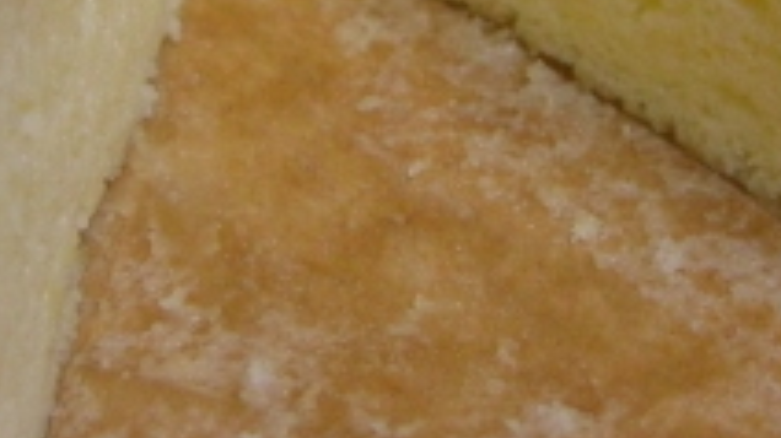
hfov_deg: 17.2
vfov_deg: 9.5
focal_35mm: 125
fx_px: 2587
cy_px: -107
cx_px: 357
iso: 400
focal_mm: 7.9
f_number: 2.8
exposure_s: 1/50
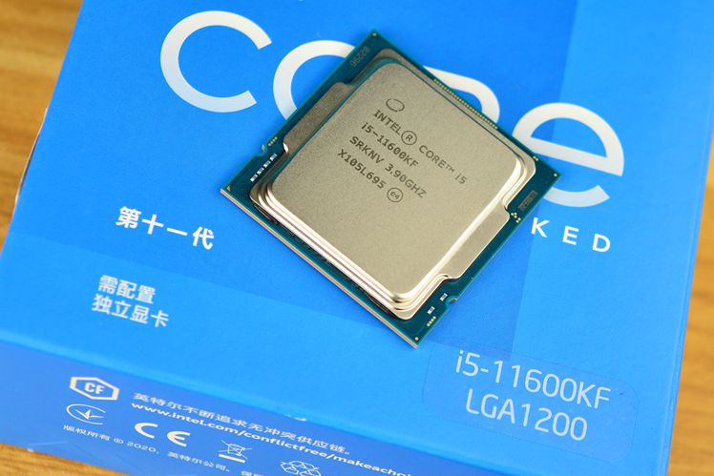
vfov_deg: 22.6
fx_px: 1190
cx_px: 357
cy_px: 238
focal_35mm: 60
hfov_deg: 33.4
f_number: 5
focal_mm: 40
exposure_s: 1/40
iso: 200
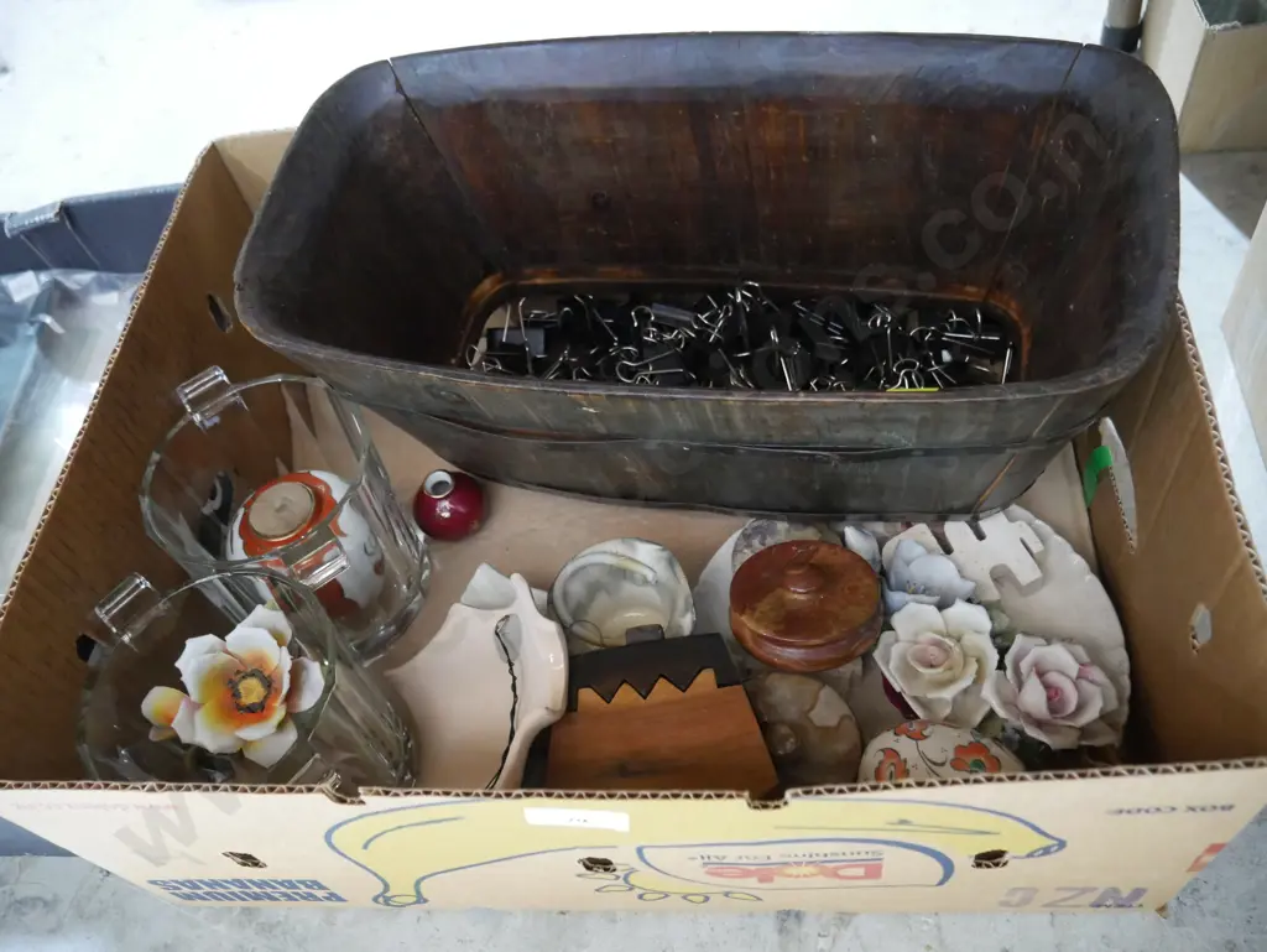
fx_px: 1025
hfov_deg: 63.4
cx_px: 634
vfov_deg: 49.8
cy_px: 476
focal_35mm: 28
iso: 3200
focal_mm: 14
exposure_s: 1/60
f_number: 3.5
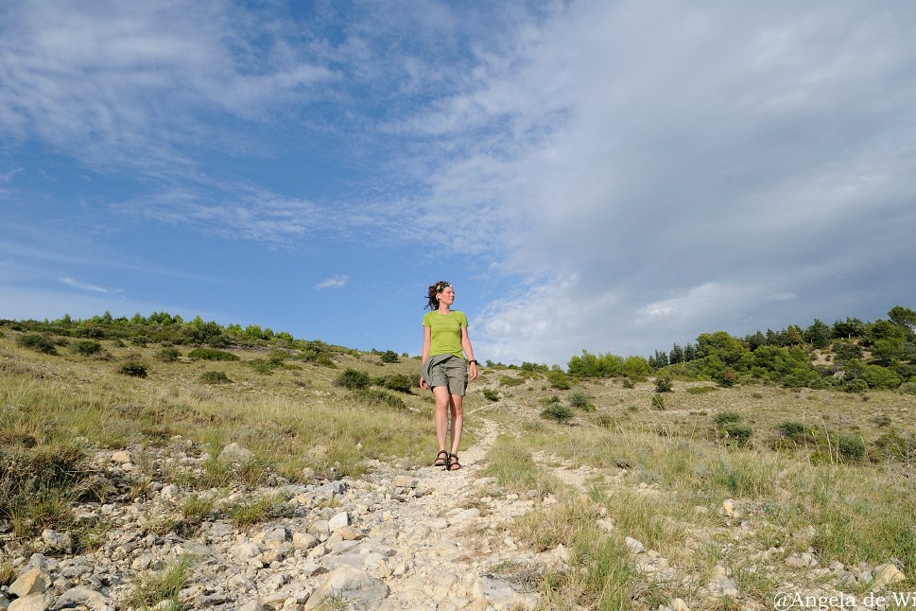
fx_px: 483
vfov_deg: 64.5
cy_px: 318
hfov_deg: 86.9
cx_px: 478
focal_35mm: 19
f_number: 16
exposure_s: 1/200
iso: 200
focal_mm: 12
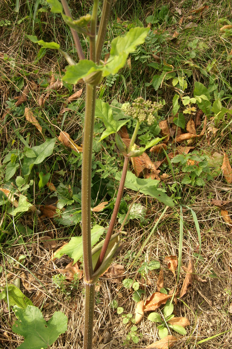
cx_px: 116
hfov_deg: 31.8
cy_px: 174
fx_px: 407
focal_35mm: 42
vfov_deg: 46.4
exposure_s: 1/25
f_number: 13
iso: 100
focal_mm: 28
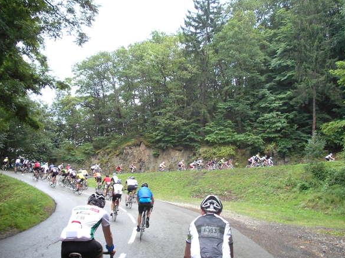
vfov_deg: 36.8
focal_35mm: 39
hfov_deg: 47.9
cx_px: 172
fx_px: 388
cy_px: 131
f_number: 3.1
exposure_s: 1/100
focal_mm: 5.3
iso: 80
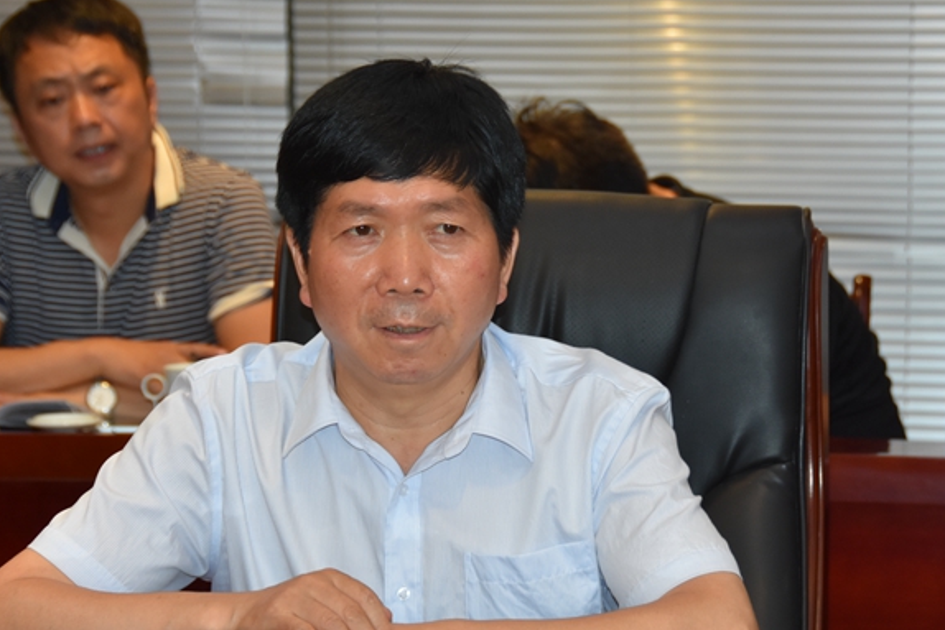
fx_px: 4114
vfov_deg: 8.8
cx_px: 492
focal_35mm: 157
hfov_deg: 13.1
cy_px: 338
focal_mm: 75
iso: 900
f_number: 5
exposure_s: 1/60
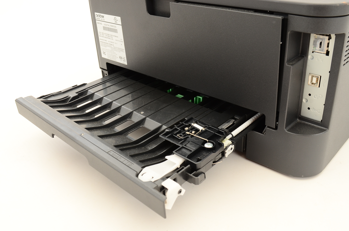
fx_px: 348
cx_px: 174
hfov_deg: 53.2
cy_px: 116
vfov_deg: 36.7
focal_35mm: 36
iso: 320
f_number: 10
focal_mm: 24
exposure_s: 1/60
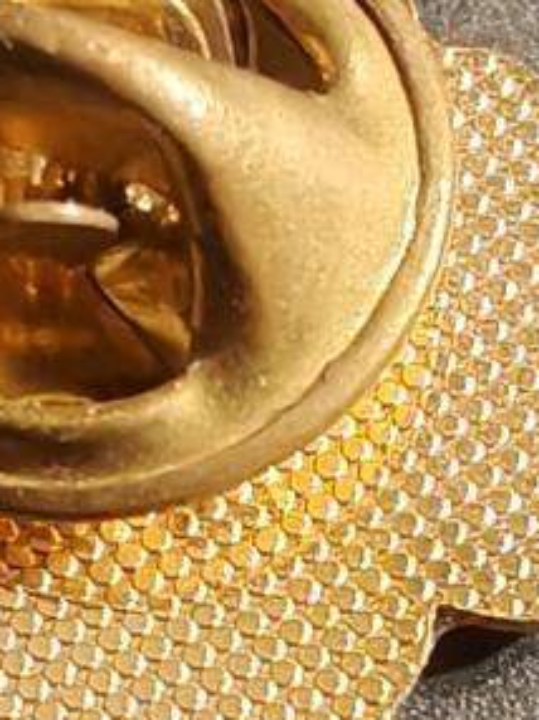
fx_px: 3015
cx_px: 68
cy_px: 876
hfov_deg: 10.2
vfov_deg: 13.2
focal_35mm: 145
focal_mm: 2.32
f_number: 2
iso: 320
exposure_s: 1/50
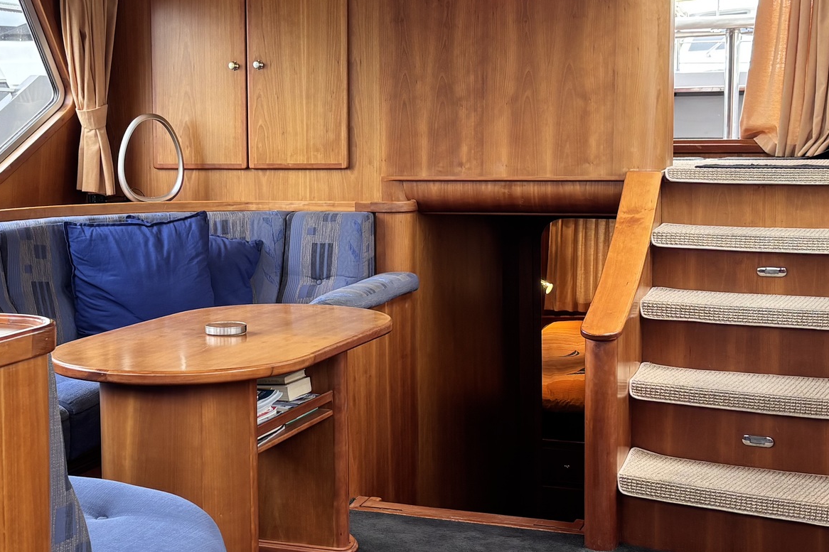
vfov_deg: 23.3
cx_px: 322
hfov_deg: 34.3
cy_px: 226
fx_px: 1335
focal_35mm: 58
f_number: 1.6
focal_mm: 5.96
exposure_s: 1/121
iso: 100
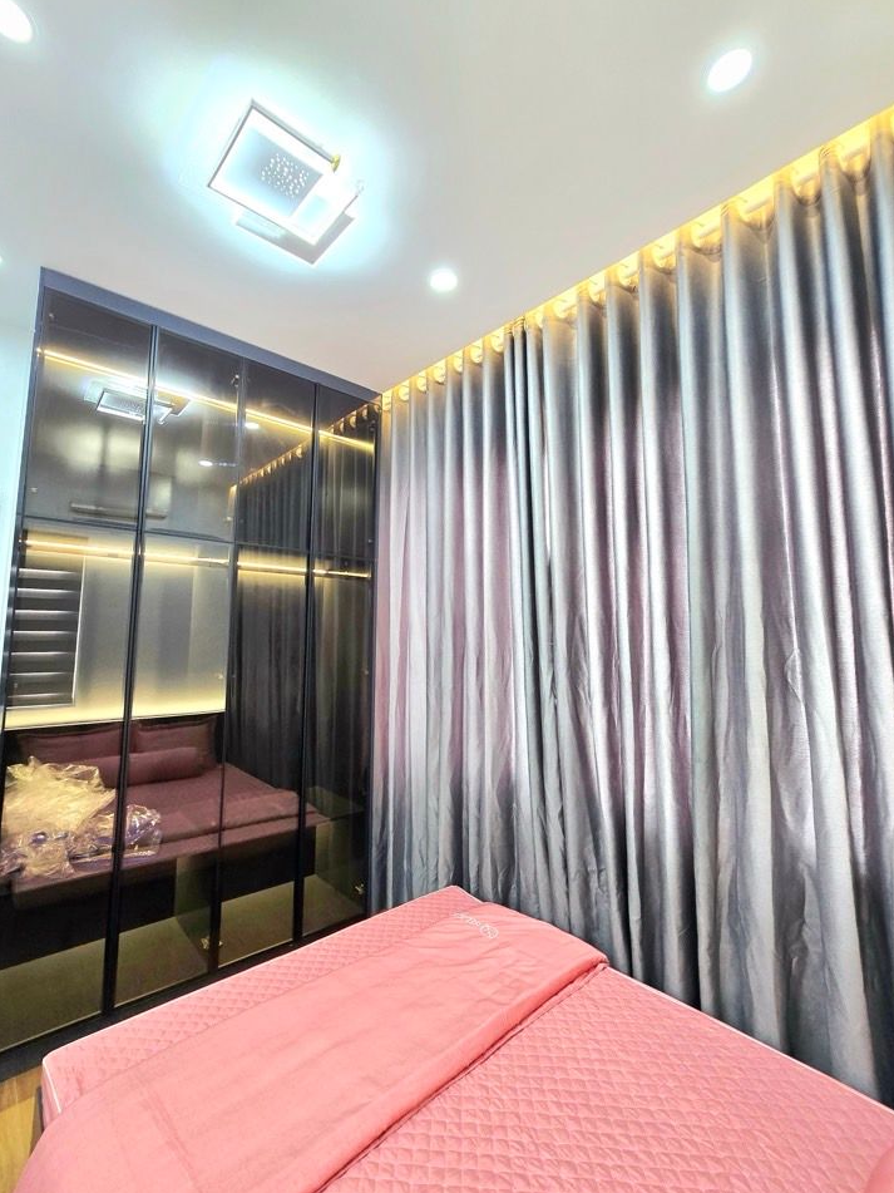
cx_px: 419
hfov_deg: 85.6
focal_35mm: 14
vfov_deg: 102.0
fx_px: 482
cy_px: 577
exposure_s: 1/50.3
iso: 125
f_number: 2.2
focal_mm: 2.2
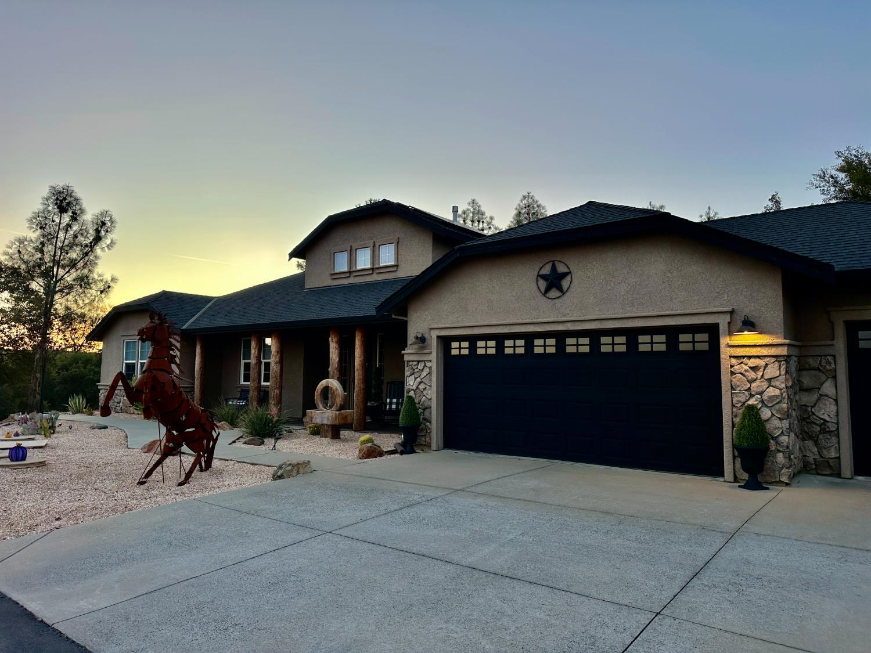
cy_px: 326
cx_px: 436
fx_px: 604
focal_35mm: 24
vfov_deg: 56.8
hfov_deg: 71.6
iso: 64
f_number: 1.78
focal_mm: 6.86
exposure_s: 1/192
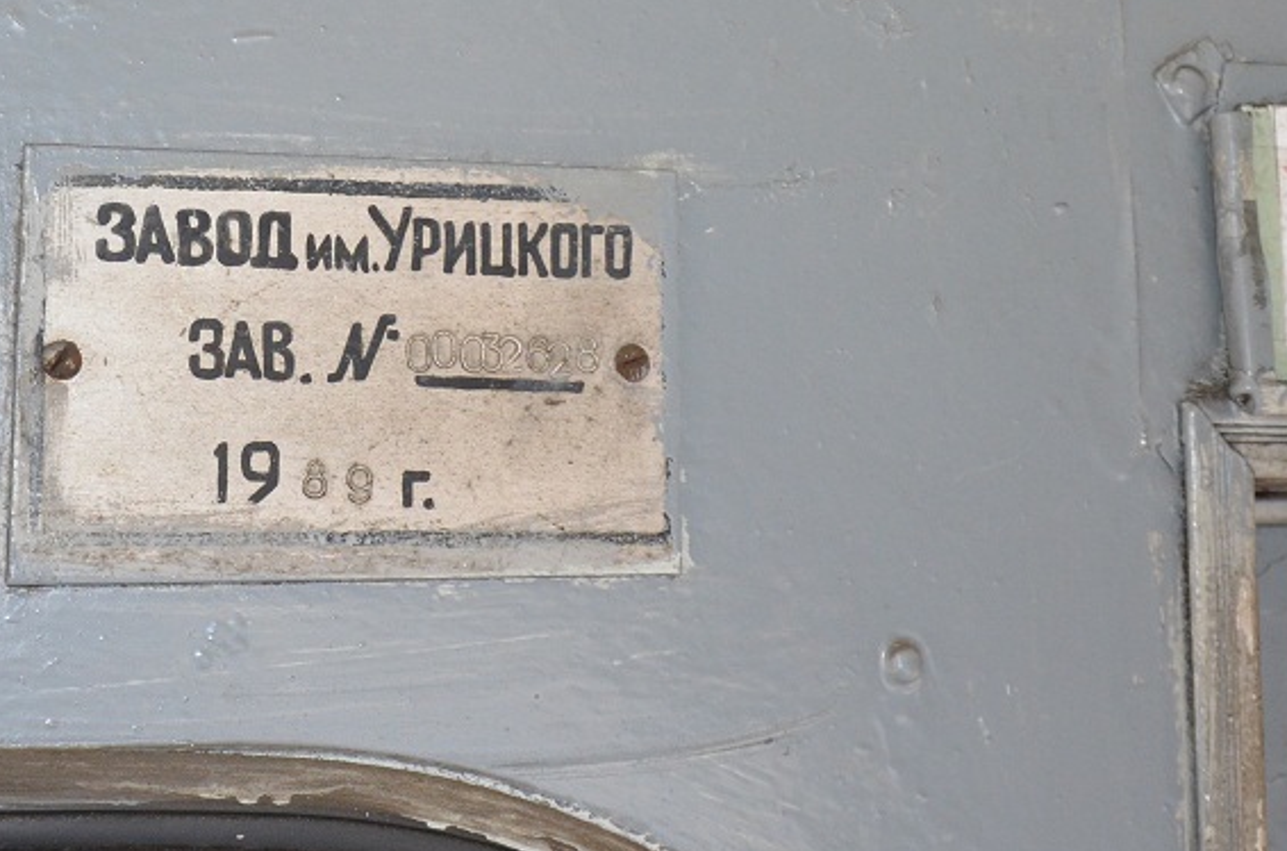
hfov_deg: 28.7
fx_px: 2496
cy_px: 305
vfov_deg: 19.3
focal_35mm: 70
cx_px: 437
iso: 1000
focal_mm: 22
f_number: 3.8
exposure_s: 1/60
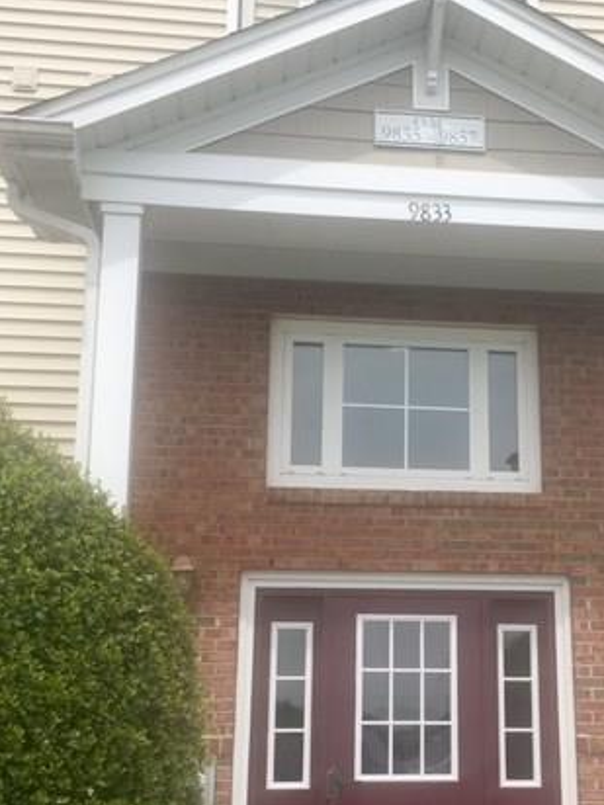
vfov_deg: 41.9
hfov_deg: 31.9
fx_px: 1047
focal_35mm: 45
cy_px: 477
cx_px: 405
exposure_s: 1/1637
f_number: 2.2
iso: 25
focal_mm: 4.15
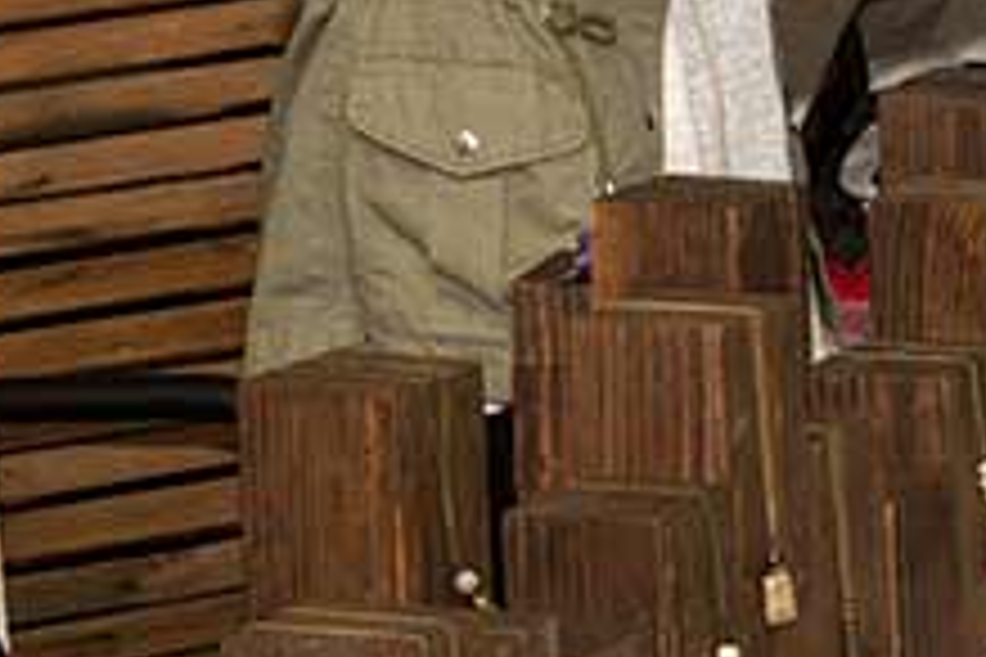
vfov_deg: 8.7
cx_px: 1389
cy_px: -146
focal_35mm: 156
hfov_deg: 12.6
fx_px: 4272
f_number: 8
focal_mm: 44
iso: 500
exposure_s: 1/160
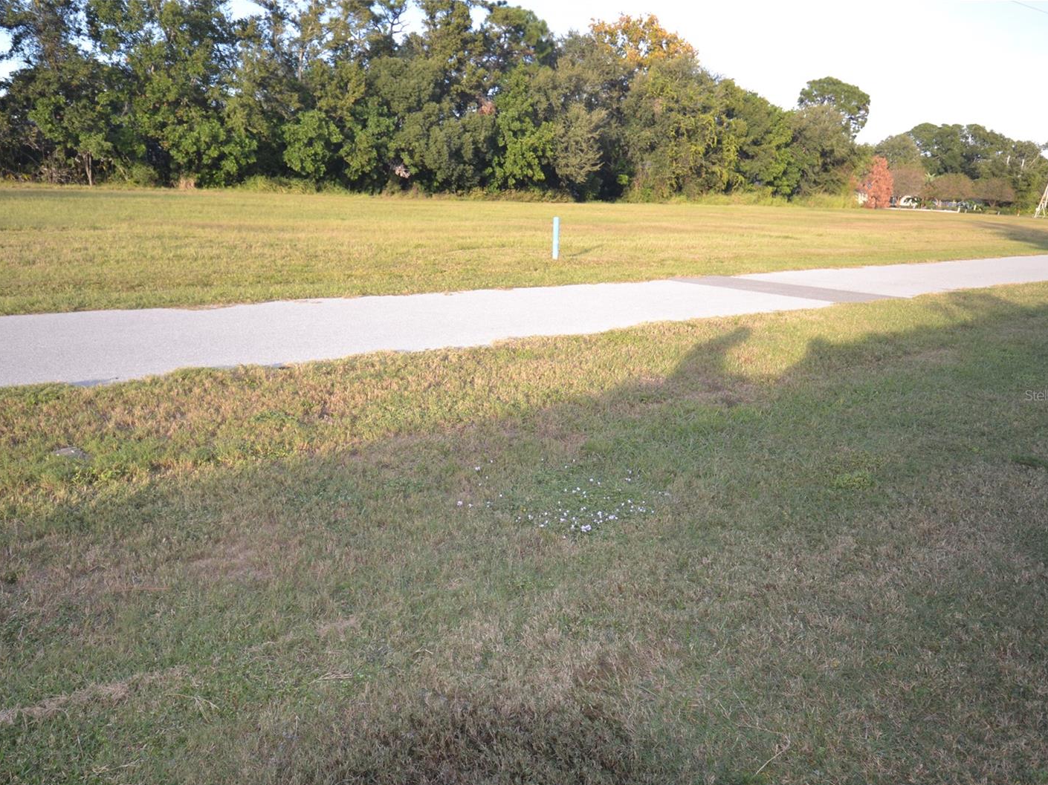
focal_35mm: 25
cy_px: 395
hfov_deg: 70.3
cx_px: 496
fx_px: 743
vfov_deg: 55.7
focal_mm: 15
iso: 110
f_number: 4
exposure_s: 1/125
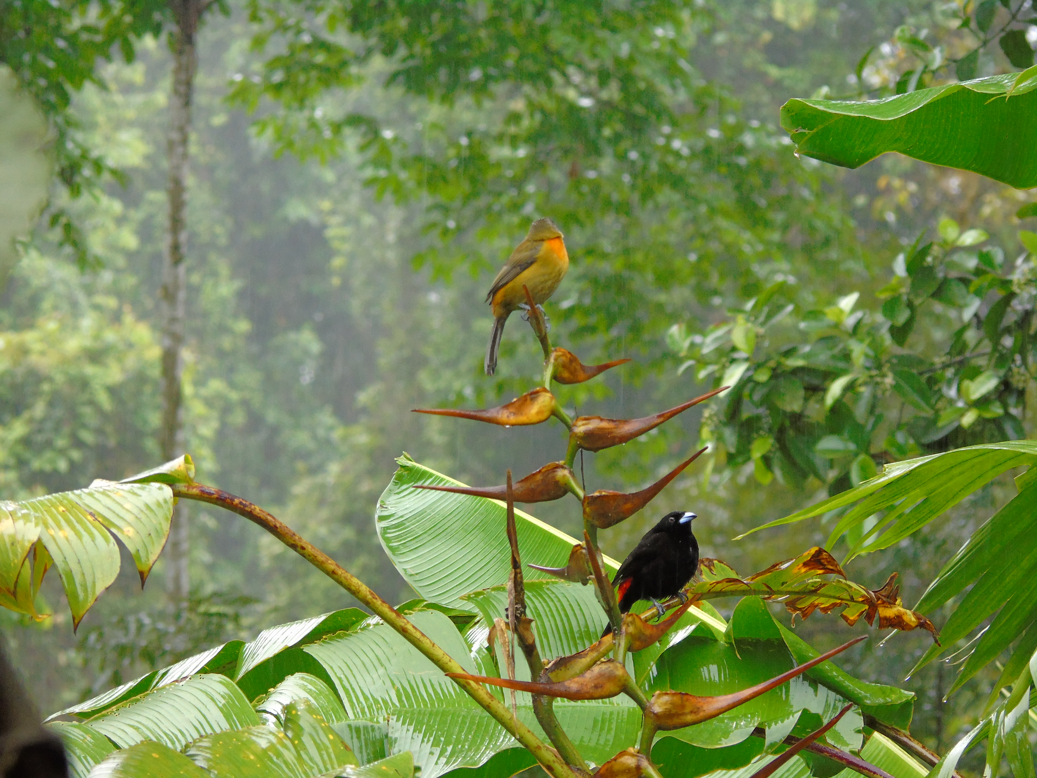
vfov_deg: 4.7
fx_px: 9496
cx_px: 518
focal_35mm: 317
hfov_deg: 6.3
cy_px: 389
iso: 400
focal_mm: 57
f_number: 5.1
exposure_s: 1/100
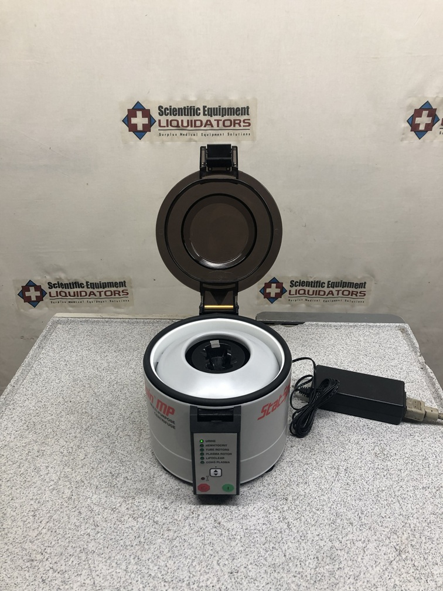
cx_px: 222
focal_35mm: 28
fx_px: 478
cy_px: 296
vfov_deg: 63.4
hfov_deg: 49.7
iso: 25
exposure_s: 1/40
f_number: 1.8
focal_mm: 3.99
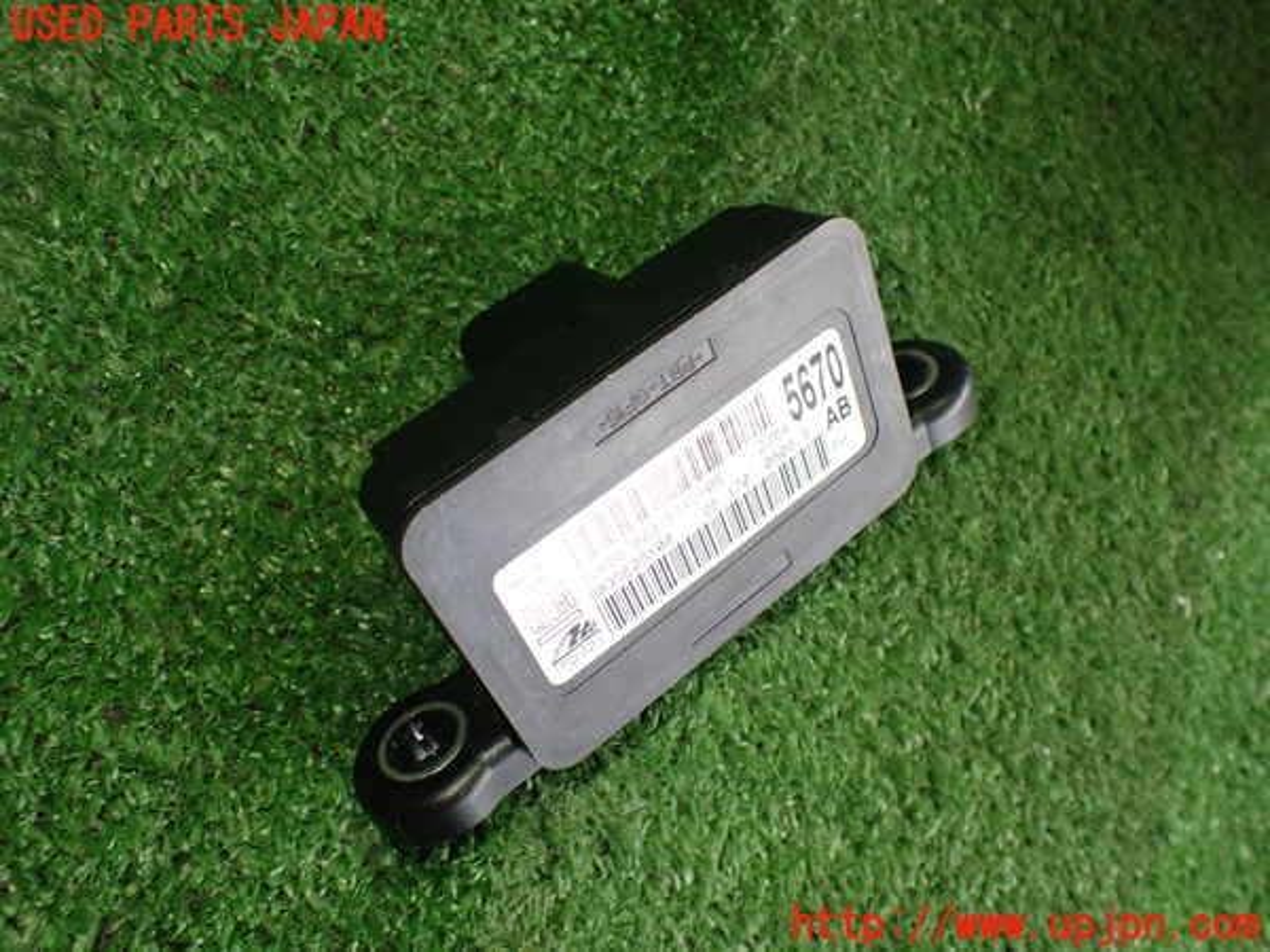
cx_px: 635
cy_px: 476
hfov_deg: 60.0
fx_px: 1101
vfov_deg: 46.8
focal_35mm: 30
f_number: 2.3
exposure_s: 1/125
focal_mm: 5.4
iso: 400
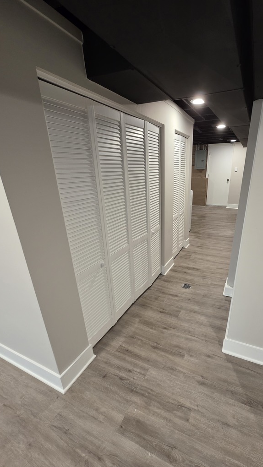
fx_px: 186
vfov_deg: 102.9
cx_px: 159
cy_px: 244
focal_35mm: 15
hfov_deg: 69.7
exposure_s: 1/60
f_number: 1.9
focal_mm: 2.2
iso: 250
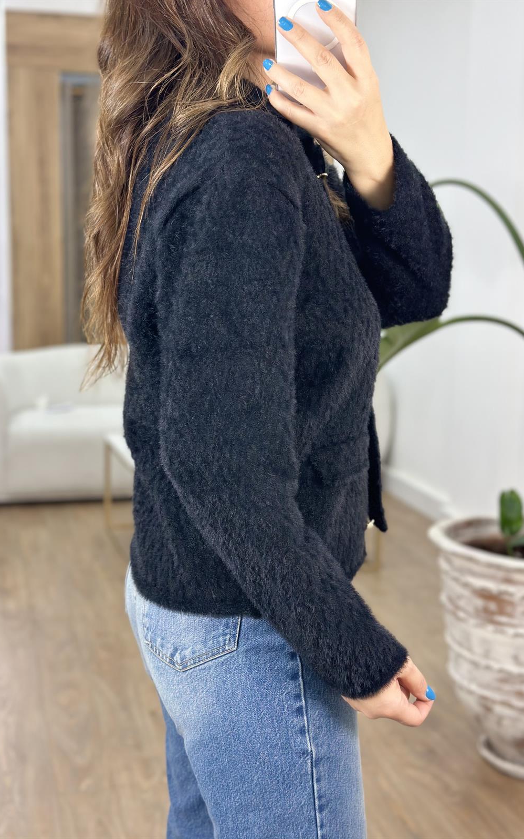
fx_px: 1165
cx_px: 250
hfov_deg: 25.3
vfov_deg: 39.6
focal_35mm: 51
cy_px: 420
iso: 100
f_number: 1.78
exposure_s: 1/100
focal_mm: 6.86
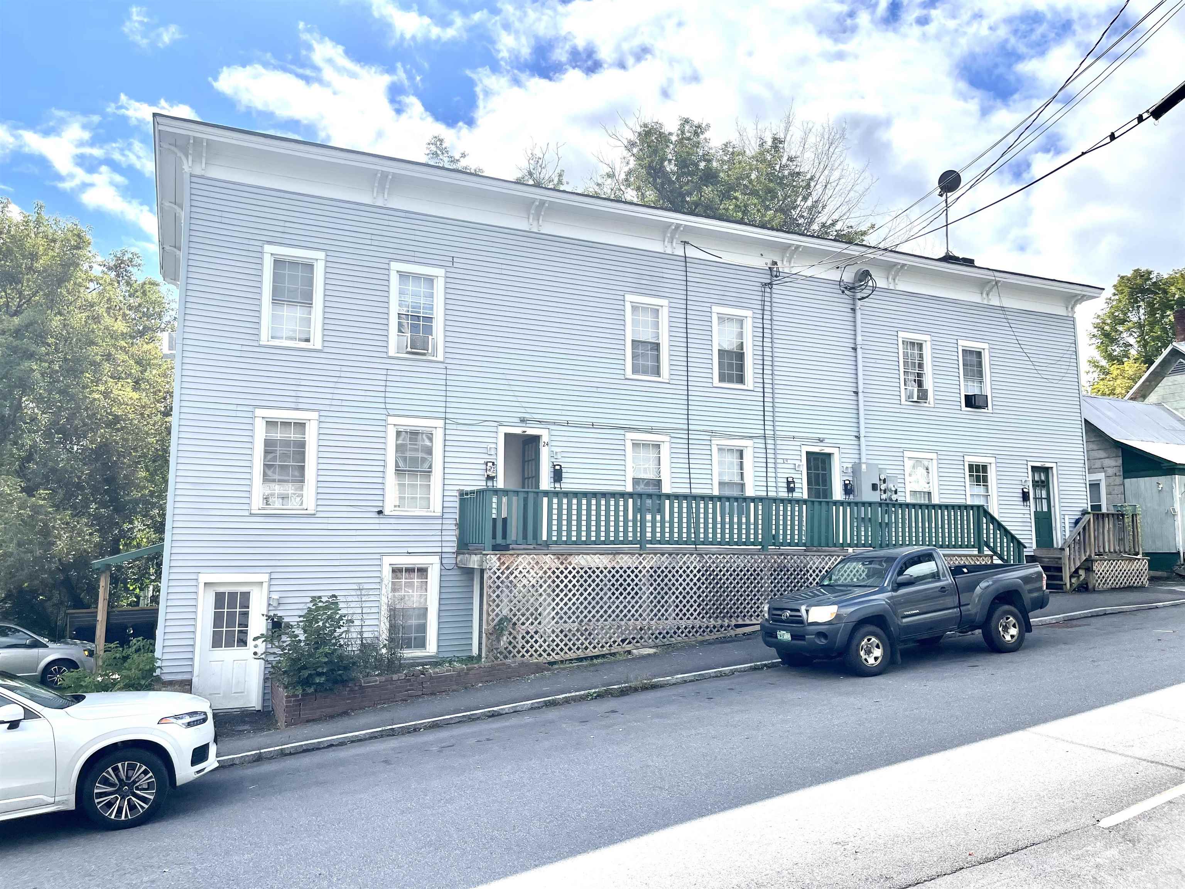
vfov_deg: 53.1
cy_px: 444
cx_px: 592
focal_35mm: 26
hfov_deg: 67.3
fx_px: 890
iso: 32
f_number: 1.6
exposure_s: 1/4902
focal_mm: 5.1
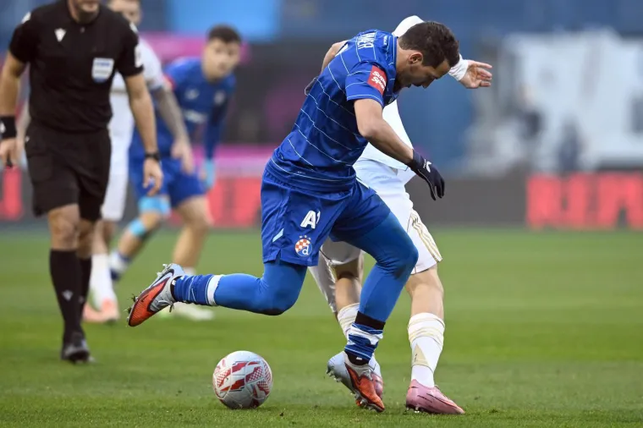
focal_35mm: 400
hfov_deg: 5.2
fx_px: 7141
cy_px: 214
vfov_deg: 3.4
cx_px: 322
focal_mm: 400
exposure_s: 1/2500
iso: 5000
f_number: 4
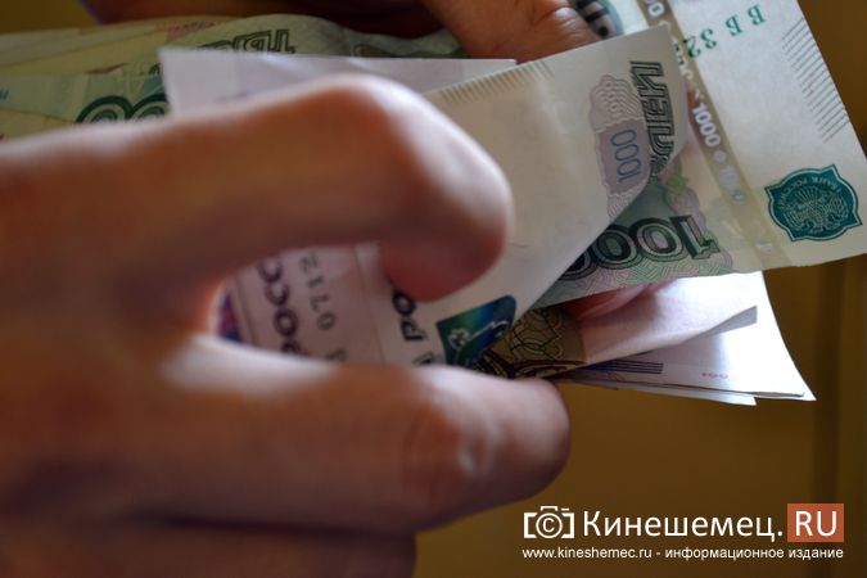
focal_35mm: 82
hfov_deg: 24.6
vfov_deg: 16.6
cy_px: 289
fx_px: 1987
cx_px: 434
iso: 400
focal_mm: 55
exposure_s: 1/20
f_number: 5.6
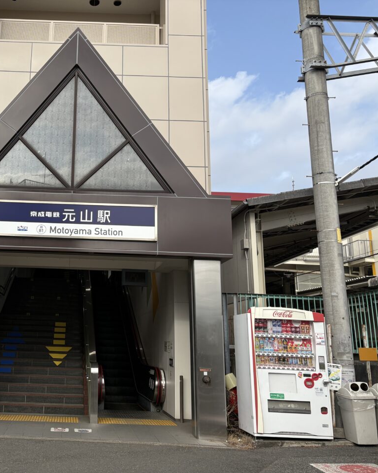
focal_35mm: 34
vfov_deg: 52.8
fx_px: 475
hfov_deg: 41.2
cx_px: 66
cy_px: 237
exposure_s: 1/2747
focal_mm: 5.96
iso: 50
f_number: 1.6
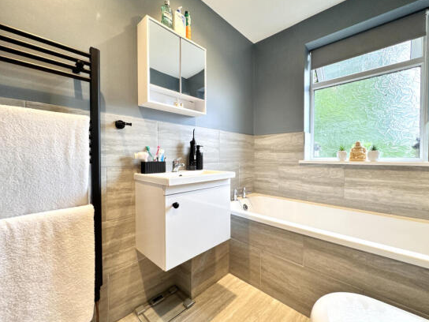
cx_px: 229
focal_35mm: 15
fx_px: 186
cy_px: 161
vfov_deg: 81.7
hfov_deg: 98.0
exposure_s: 1/100
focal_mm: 2.22
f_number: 2.2
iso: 100
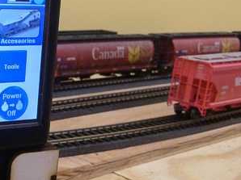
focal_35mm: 63
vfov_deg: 23.2
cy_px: 106
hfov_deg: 27.7
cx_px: -34
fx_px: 438
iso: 400
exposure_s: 1/30
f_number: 3.3
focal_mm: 4.1
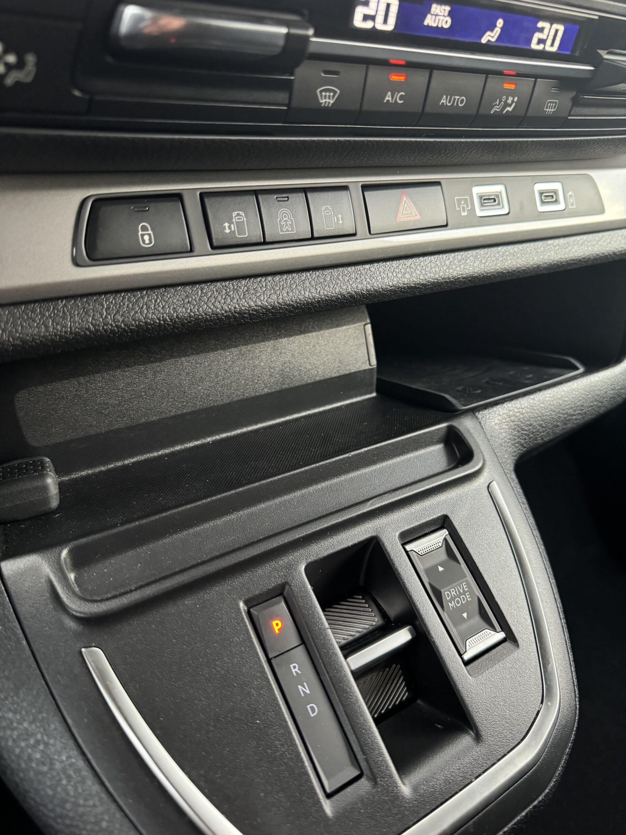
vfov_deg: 71.6
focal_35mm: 24
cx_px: 313
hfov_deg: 56.8
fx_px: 579
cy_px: 418
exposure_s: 1/60
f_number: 1.78
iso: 640
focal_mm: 6.76
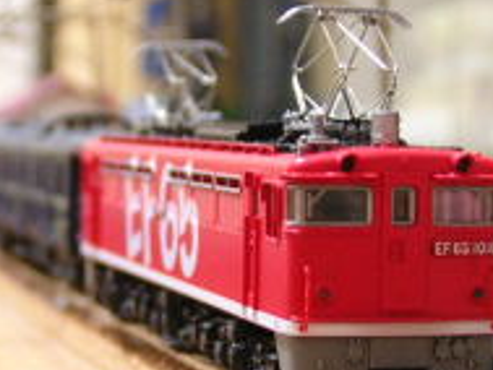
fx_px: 2180
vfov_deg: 9.7
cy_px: 172
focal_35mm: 153
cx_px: 210
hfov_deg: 12.9
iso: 400
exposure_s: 1/2.5
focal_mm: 11.1
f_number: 4.1
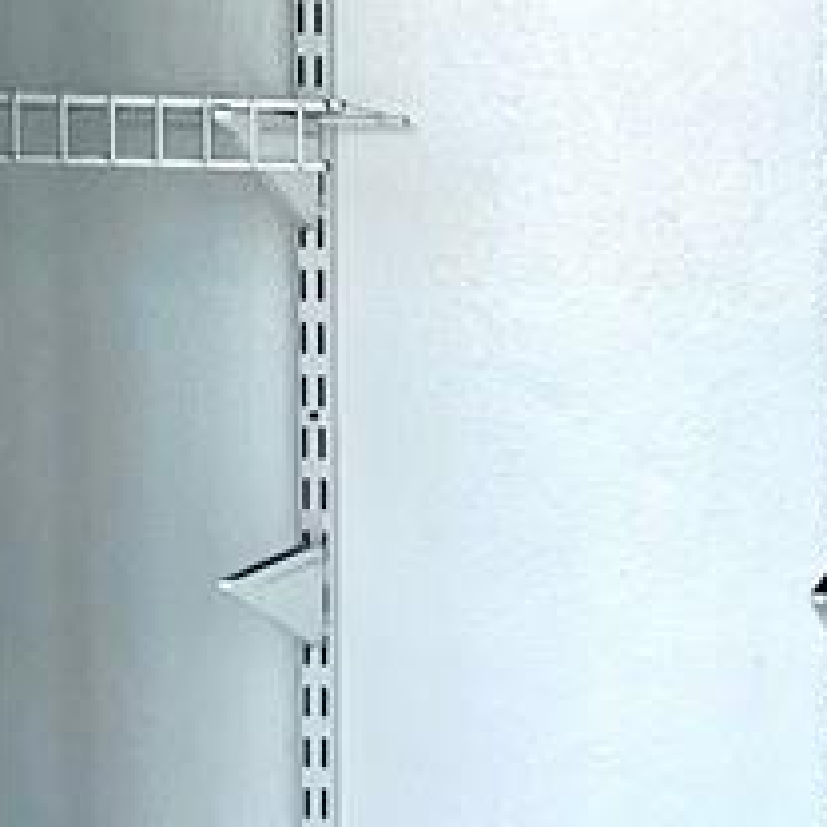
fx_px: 4784
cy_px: 954
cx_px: 1193
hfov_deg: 9.6
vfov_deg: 9.8
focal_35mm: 177
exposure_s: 1/476
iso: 50
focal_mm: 5.7
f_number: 1.5
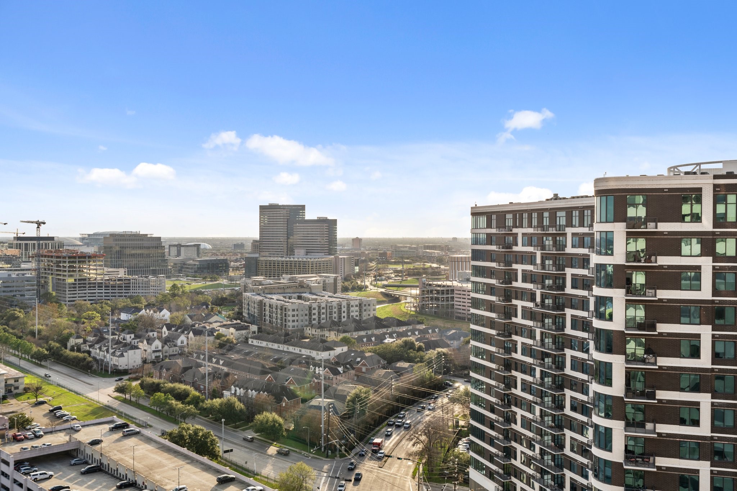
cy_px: 246
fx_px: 716
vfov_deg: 37.8
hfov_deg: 54.4
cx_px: 368
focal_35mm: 35
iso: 100
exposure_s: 1/60
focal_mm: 35
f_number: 8
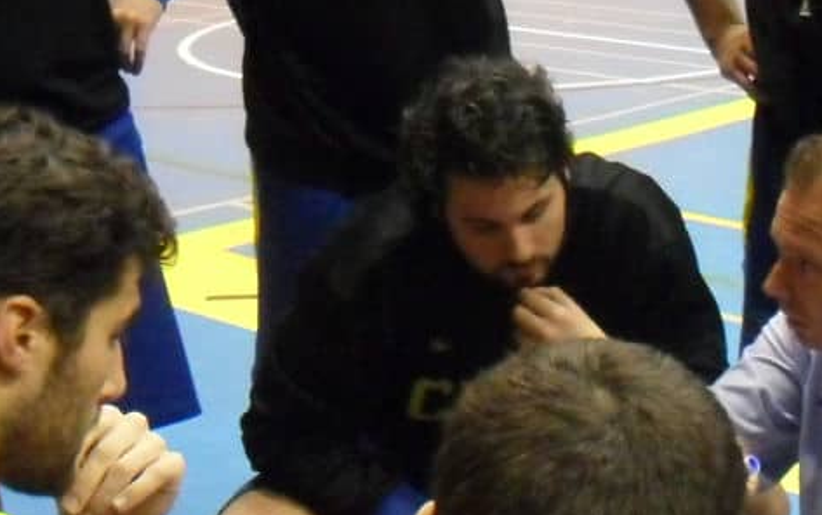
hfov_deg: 23.7
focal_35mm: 86
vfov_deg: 15.1
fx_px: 1927
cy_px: 416
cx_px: 674
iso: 800
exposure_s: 1/15
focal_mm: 5.7
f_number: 3.7
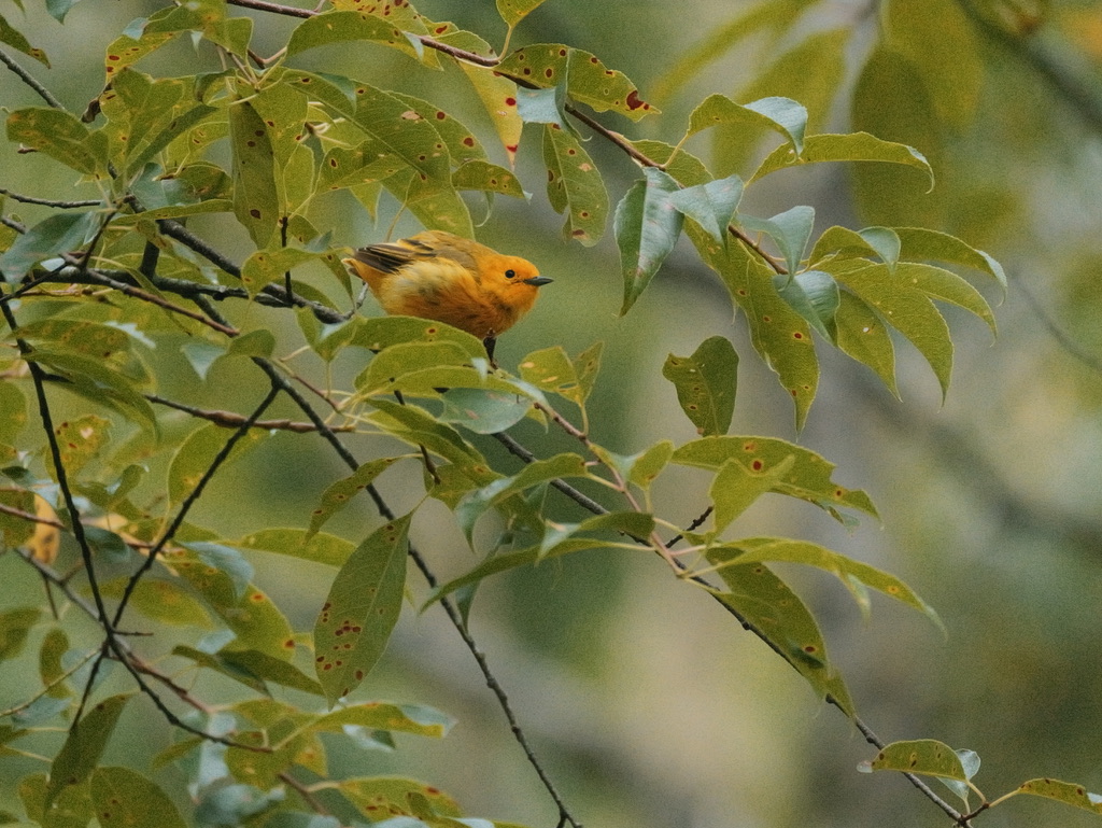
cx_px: 551
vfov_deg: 2.1
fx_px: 22295
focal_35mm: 700
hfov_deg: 2.8
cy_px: 414
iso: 12800
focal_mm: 350
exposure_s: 1/1600
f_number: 5.9
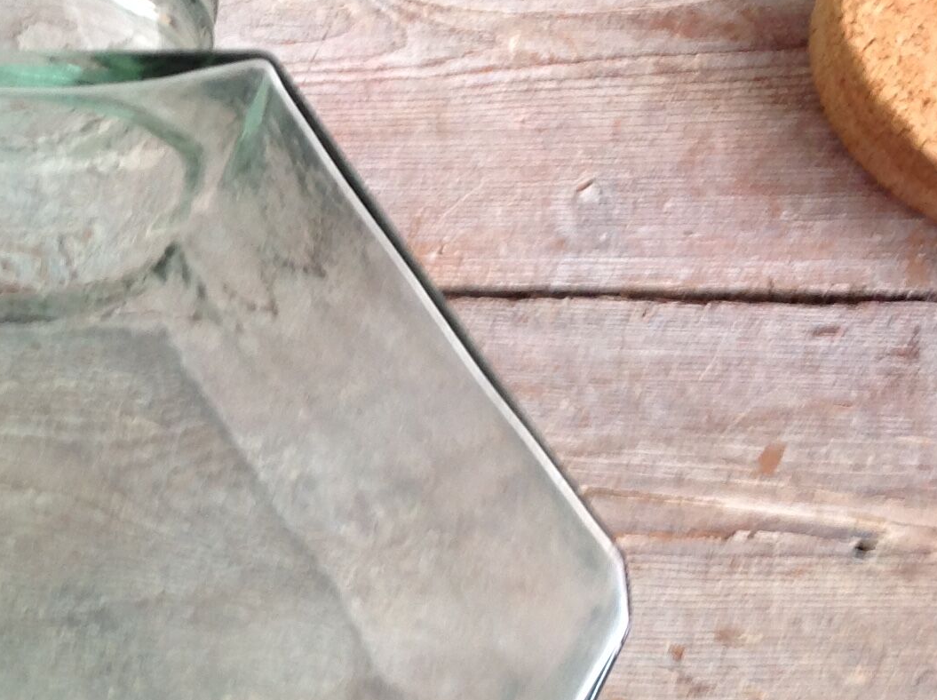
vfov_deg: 17.1
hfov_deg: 21.4
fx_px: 2324
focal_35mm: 86
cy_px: 457
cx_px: -147
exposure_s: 1/15
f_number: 2.4
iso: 50
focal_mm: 4.28
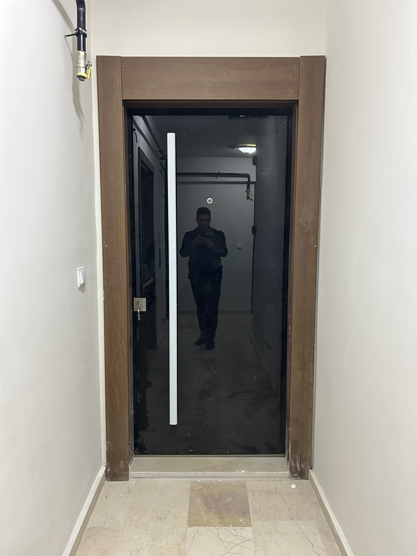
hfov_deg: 53.1
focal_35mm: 26
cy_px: 278
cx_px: 208
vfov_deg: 67.3
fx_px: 418
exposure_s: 1/33
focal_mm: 5.7
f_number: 1.5
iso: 500
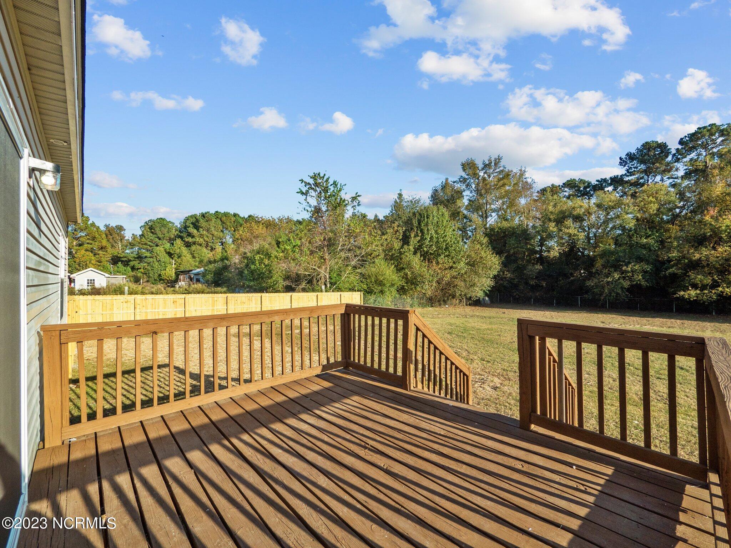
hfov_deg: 102.1
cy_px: 274
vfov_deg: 85.7
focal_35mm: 14
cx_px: 366
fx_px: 296
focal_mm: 7
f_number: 5.6
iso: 200
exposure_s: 1/1000
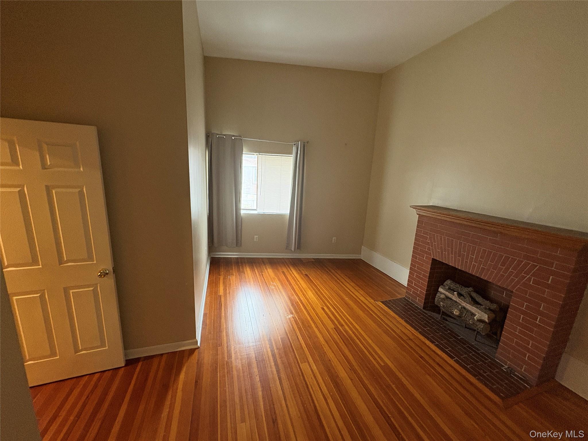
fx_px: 238
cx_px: 294
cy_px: 220
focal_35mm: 14
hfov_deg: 102.1
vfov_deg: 85.7
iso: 320
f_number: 2.2
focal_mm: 2.22
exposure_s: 1/60
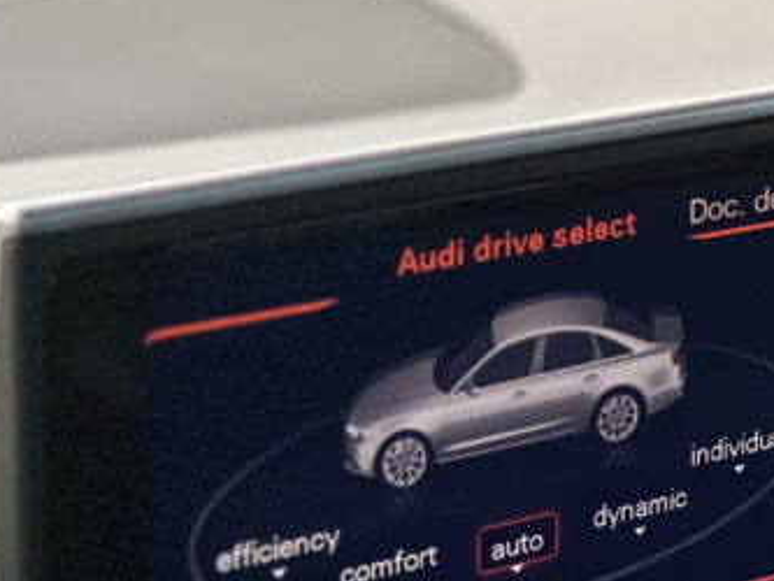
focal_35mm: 185
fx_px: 4138
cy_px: 460
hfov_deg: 10.7
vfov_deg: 8.0
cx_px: 451
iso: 320
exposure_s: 1/40
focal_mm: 9
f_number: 2.8
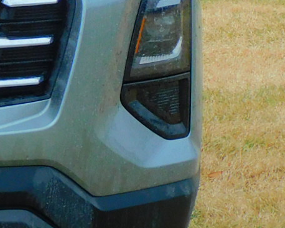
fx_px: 2043
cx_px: -283
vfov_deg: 6.4
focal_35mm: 242
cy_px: -9
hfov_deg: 7.7
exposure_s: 1/250
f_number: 4
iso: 125
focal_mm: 9
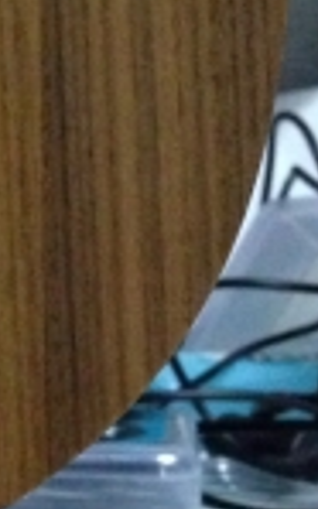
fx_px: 1957
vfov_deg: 14.8
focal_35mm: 141
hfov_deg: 8.7
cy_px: 123
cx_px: -332
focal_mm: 4.13
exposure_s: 1/15
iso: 800
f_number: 2.4
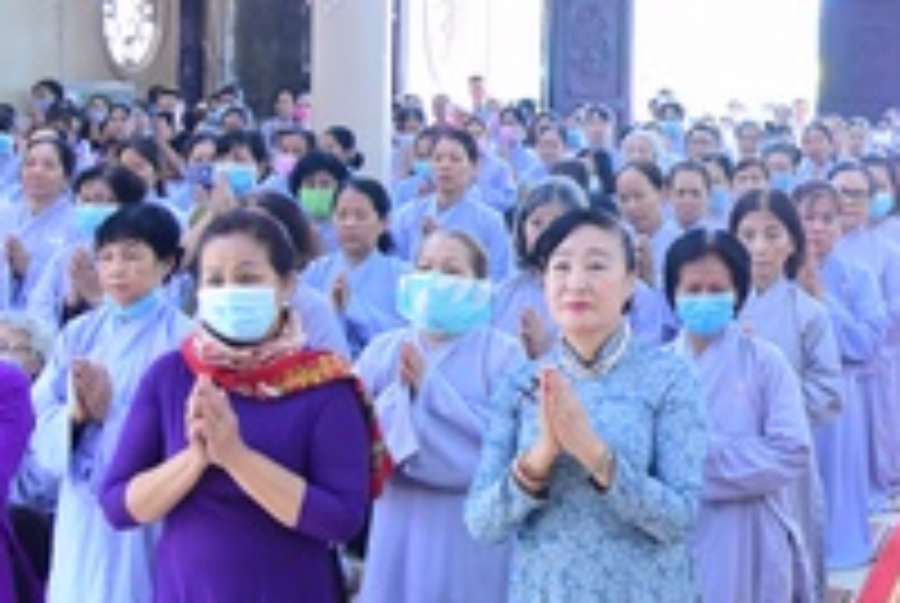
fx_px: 1953
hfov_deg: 24.0
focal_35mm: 78
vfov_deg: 17.4
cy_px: 130
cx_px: 1026
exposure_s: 1/40
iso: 1250
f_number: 4
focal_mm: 24
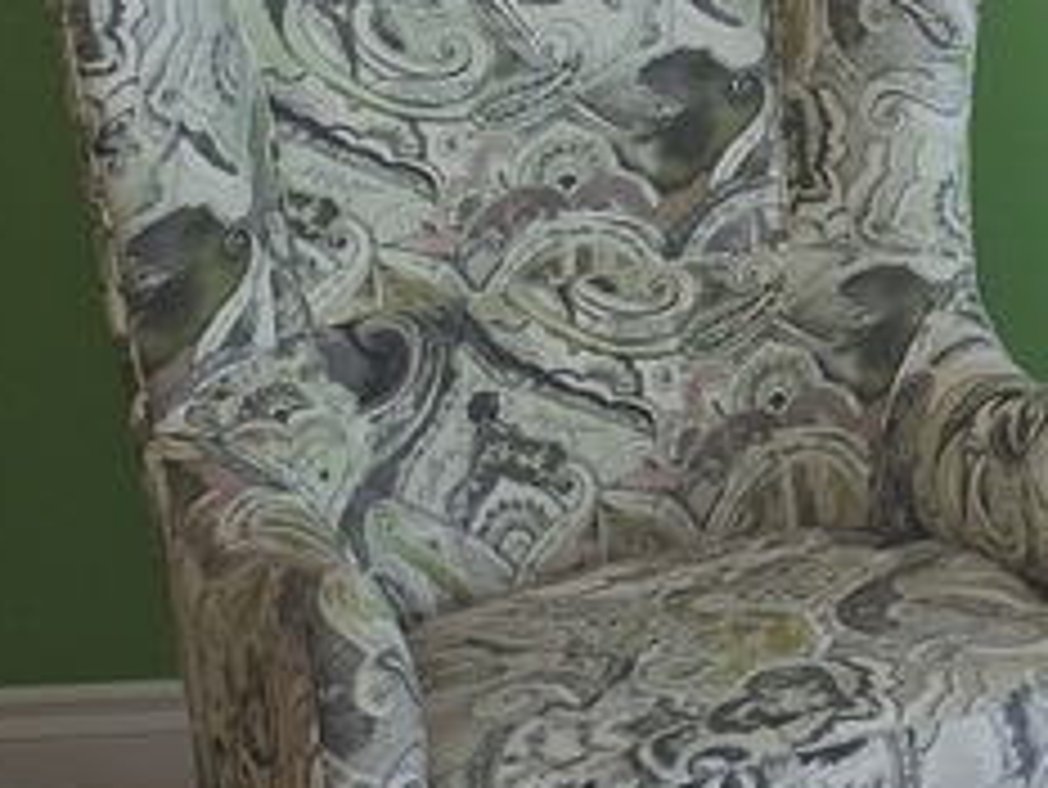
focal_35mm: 110
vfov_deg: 13.0
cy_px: -266
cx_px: 2271
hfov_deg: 14.1
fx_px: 3332
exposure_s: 1/120
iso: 160
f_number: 1.8
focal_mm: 4.69
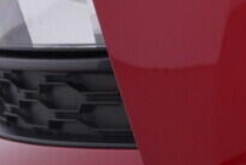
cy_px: 86
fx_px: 1745
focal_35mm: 255
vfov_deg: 5.4
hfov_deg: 7.0
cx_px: 813
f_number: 4
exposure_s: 1/80
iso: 125
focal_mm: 24
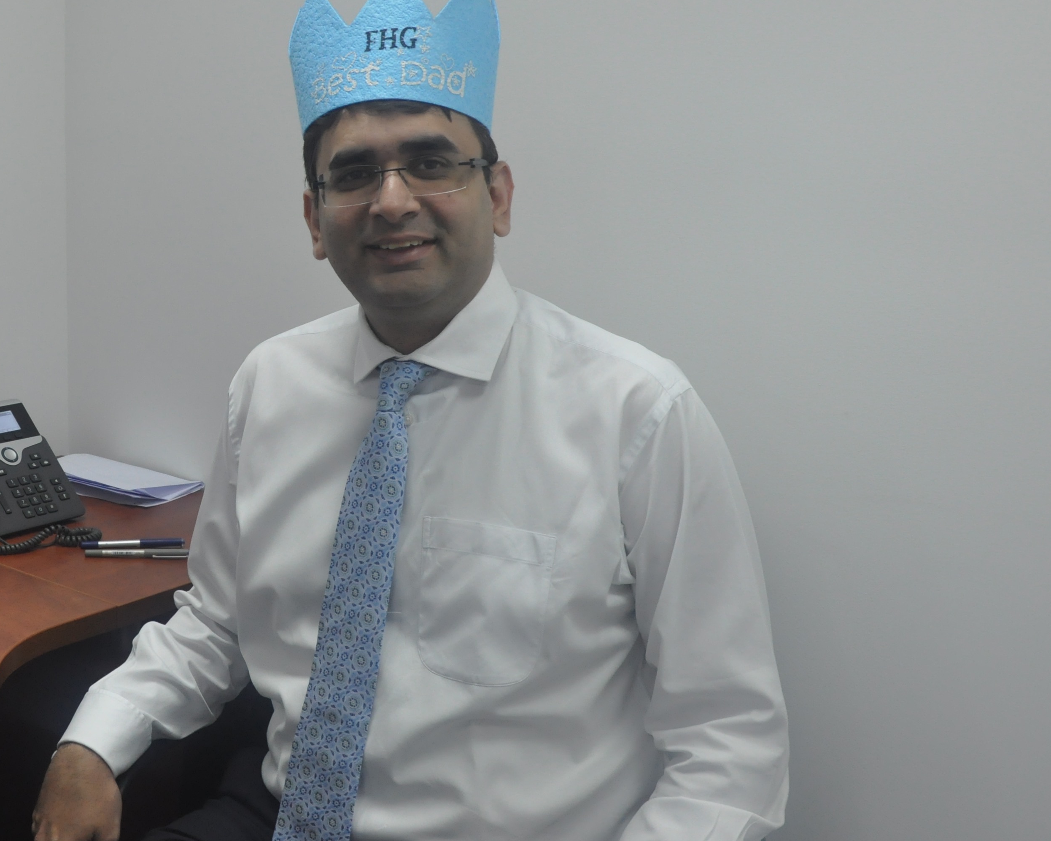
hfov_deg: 35.6
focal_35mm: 51
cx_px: 212
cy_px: 309
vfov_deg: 29.7
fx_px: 1580
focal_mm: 21
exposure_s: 1/60
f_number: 8
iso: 800
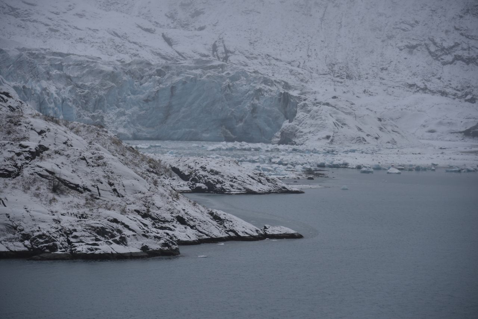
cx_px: 239
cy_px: 160
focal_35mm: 145
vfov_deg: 9.5
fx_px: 1926
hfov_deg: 14.2
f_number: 5.6
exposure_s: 1/320
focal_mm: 145
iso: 125
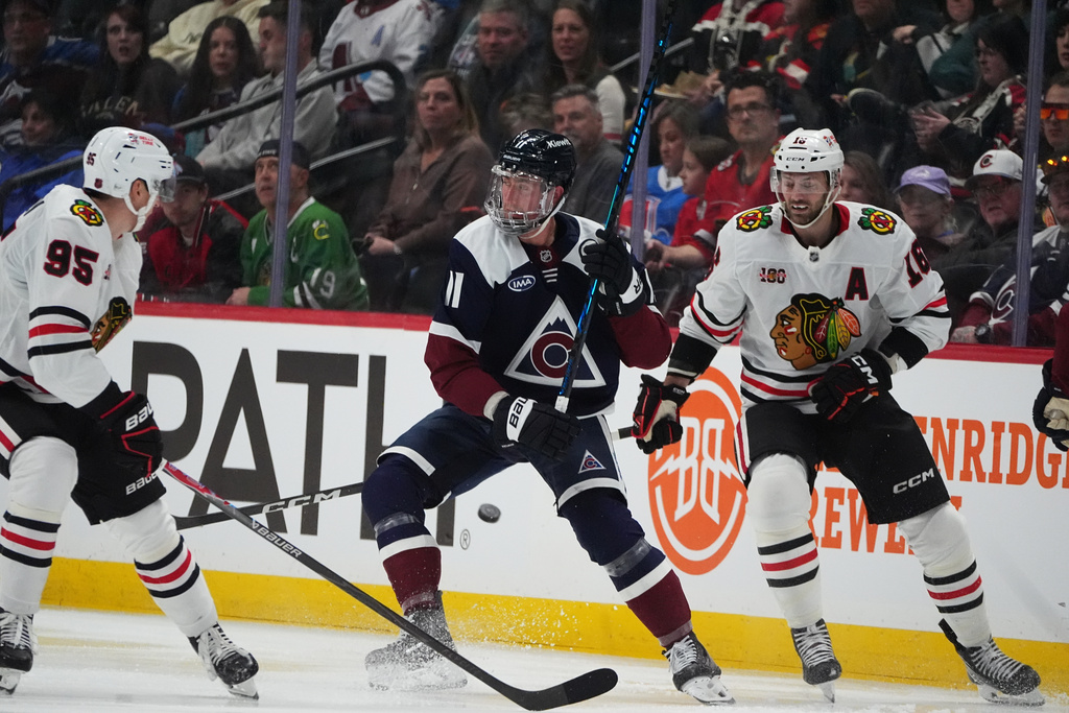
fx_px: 13542
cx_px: 534
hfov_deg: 4.5
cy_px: 356
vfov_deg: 3.0
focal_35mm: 456
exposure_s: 1/1600
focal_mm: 456
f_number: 6.3
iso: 8000
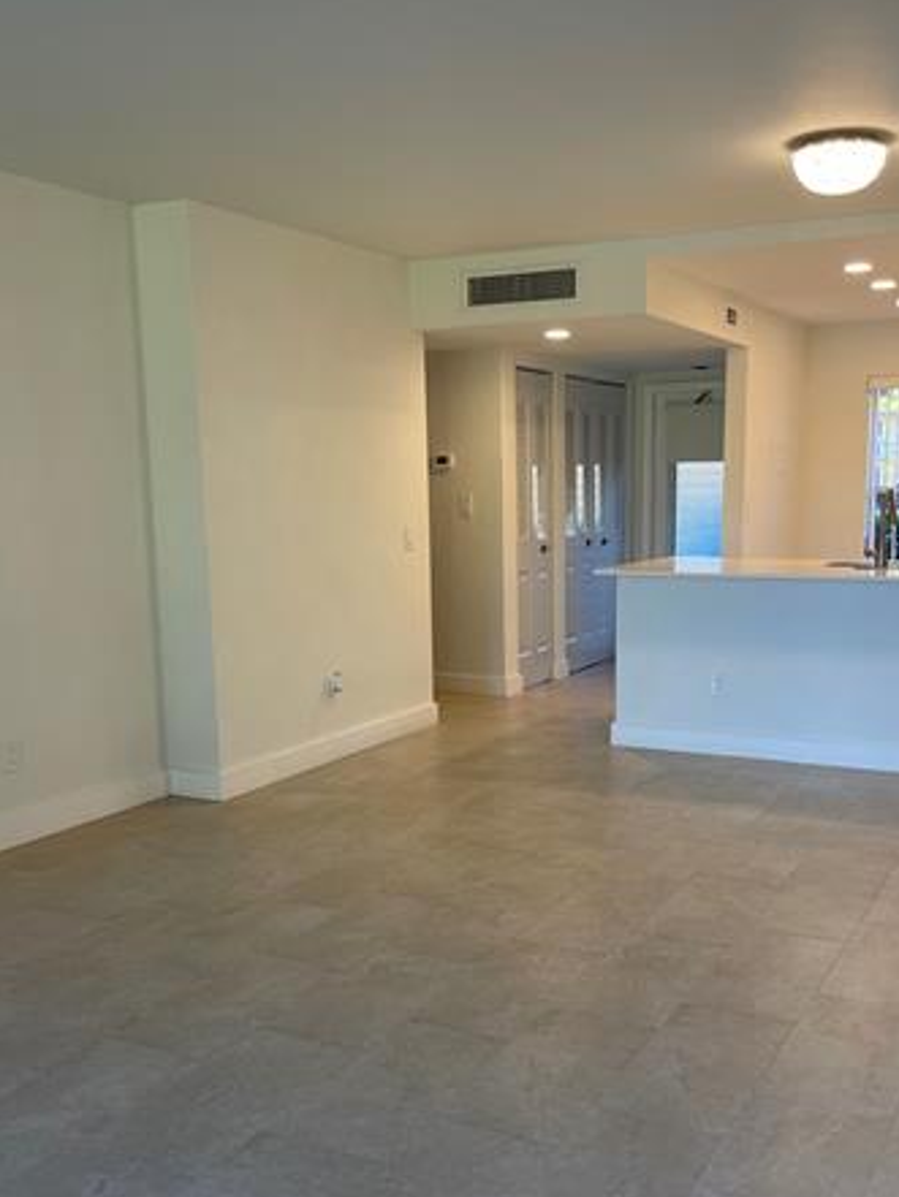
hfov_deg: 41.7
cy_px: 708
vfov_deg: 53.6
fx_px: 1177
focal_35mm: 34
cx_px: 519
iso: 80
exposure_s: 1/120
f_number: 1.6
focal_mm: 5.1
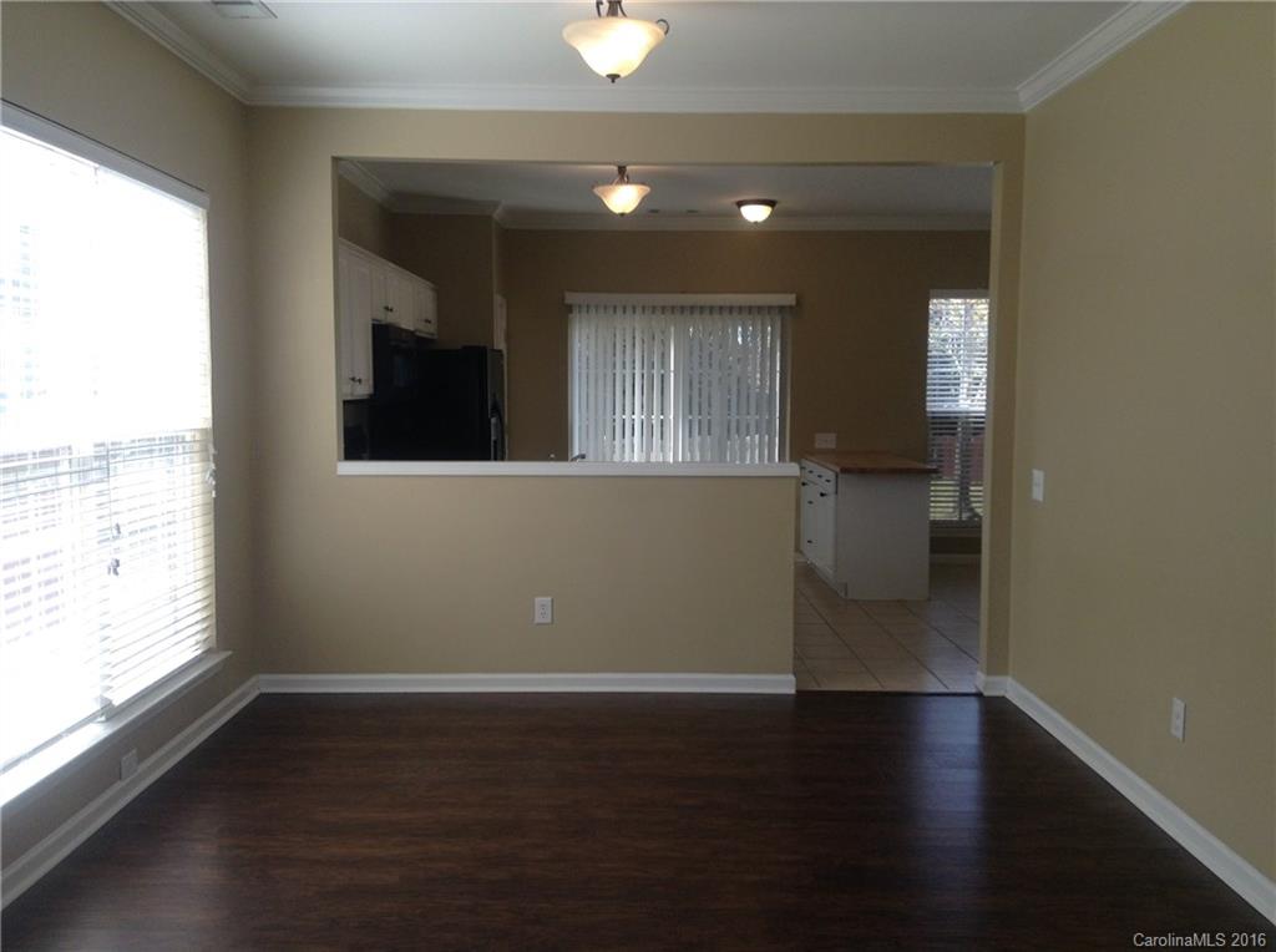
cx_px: 638
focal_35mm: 33
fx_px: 1214
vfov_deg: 42.8
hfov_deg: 55.4
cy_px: 476
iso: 32
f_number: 2.4
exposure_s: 1/100
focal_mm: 3.3
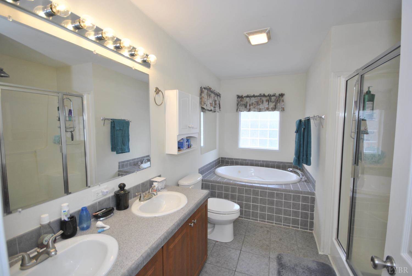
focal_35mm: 15
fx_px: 172
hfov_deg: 100.3
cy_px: 138
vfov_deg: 77.5
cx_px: 206
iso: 200
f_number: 4
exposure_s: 1/50
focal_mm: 10
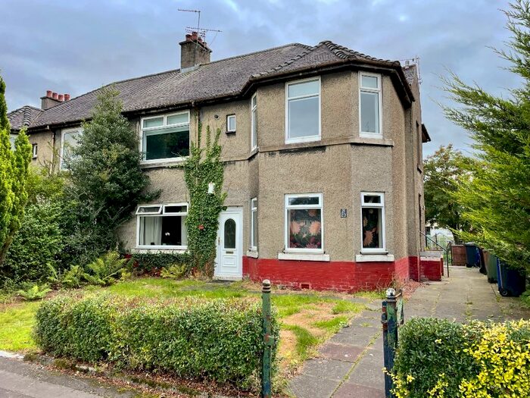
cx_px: 265
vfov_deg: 53.1
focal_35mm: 26
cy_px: 199
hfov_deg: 67.3
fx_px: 398
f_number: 1.6
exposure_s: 1/540
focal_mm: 4.2
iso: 32
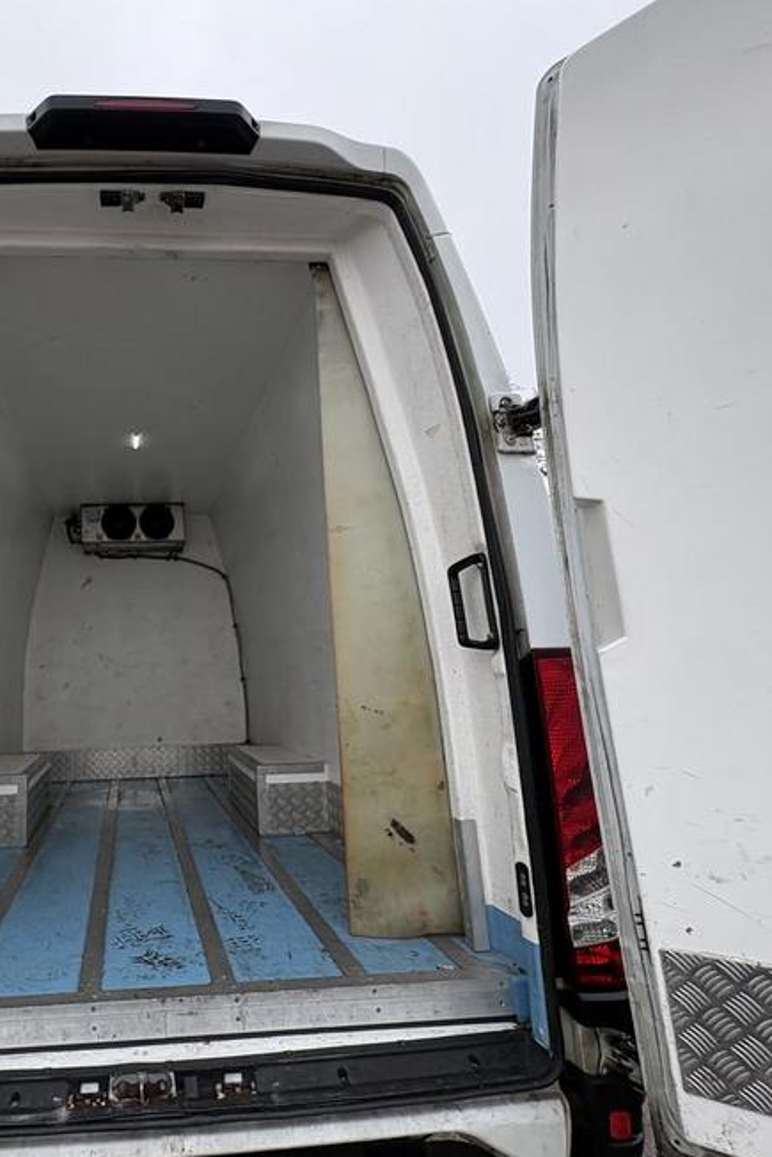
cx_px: 165
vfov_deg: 84.0
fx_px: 643
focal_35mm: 20
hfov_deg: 57.7
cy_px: 580
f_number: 2.2
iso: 64
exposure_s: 1/115
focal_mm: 2.22
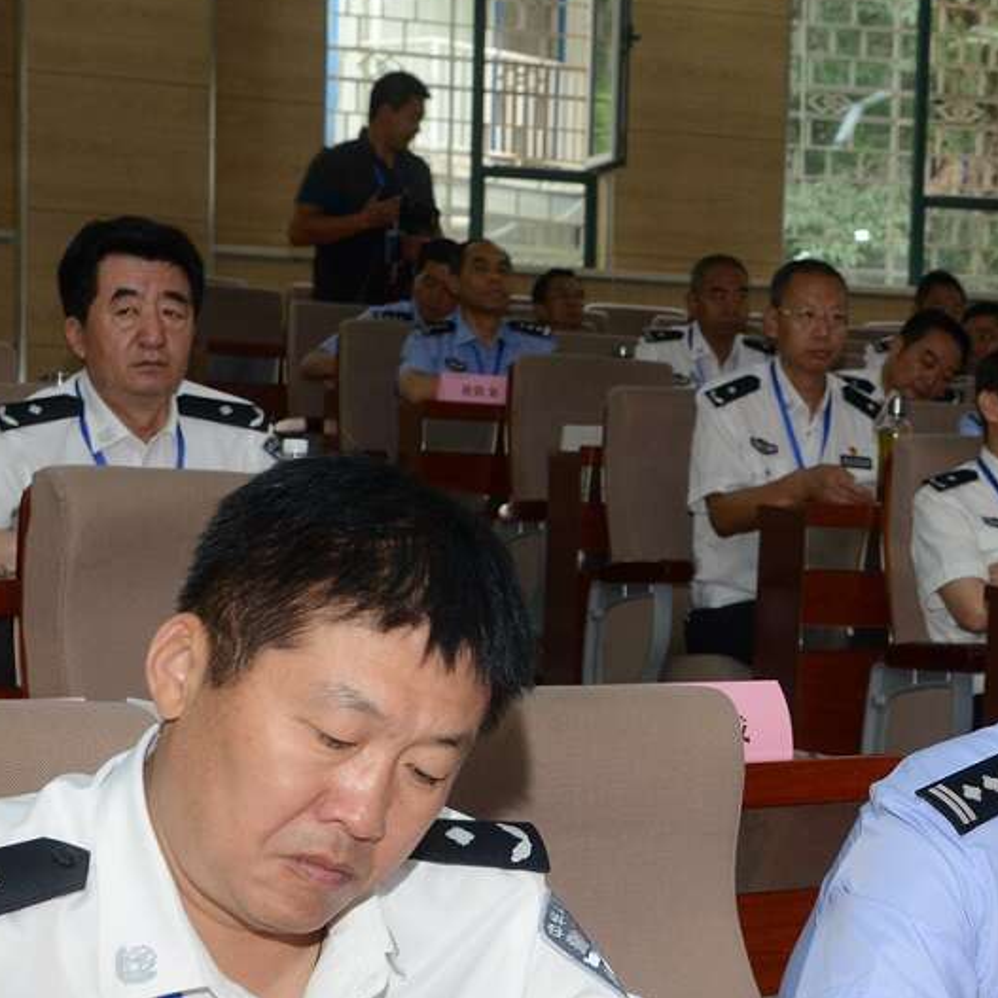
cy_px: 748
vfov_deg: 18.4
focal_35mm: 94
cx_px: 866
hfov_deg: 18.2
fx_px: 3066
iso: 2000
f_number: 8
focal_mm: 44
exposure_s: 1/60
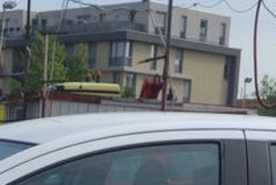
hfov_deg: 14.7
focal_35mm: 137
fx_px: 1052
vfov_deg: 9.3
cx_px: 11
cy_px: 387
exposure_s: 1/800
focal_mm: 10.4
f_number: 4
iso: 125
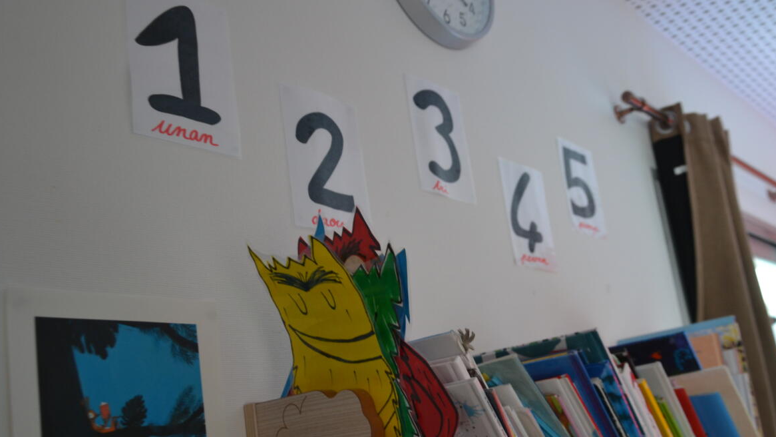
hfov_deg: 50.8
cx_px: 436
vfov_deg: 29.7
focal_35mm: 40
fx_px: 815
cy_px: 300
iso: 400
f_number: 3.8
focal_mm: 21
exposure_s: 1/20
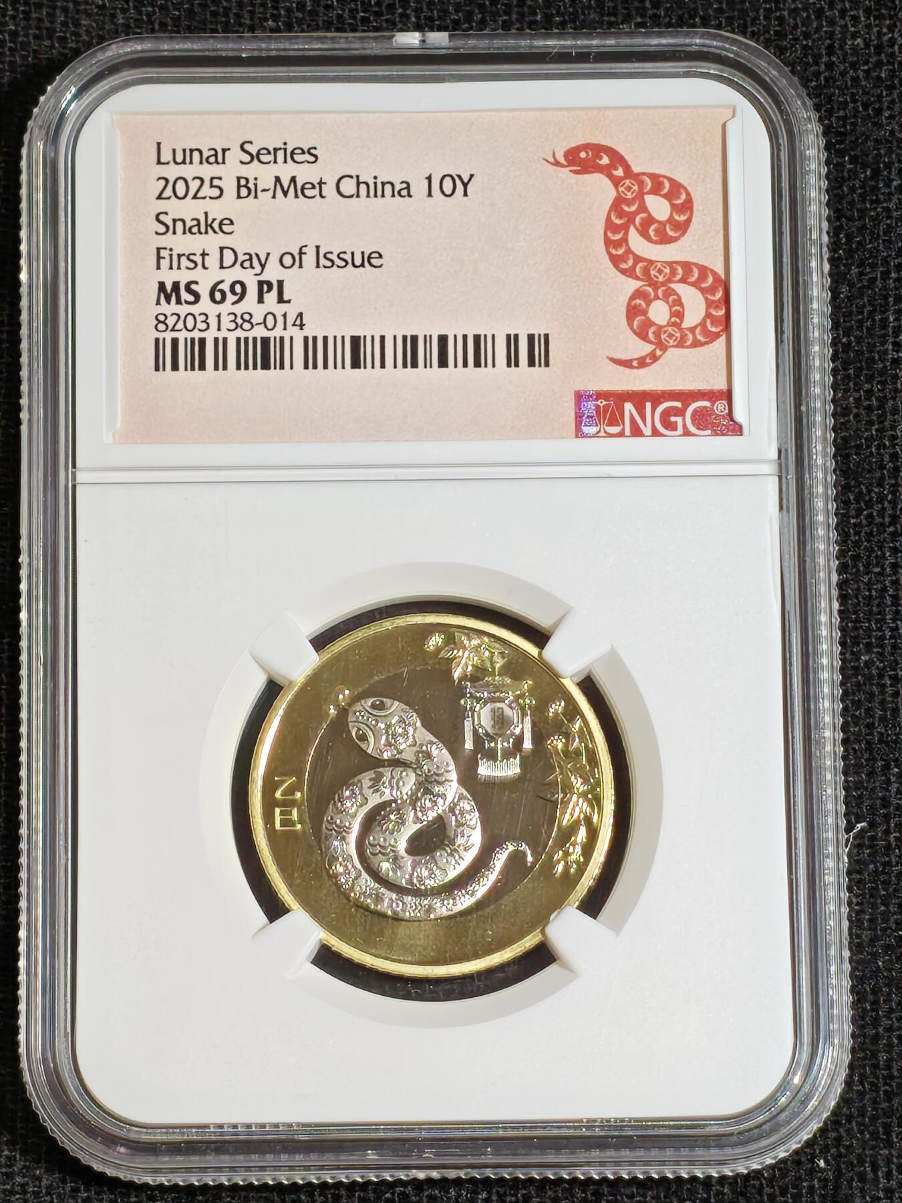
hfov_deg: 11.4
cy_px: 602
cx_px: 451
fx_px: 4517
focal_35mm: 130
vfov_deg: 15.2
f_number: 1.5
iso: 50
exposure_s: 1/469
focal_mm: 4.94
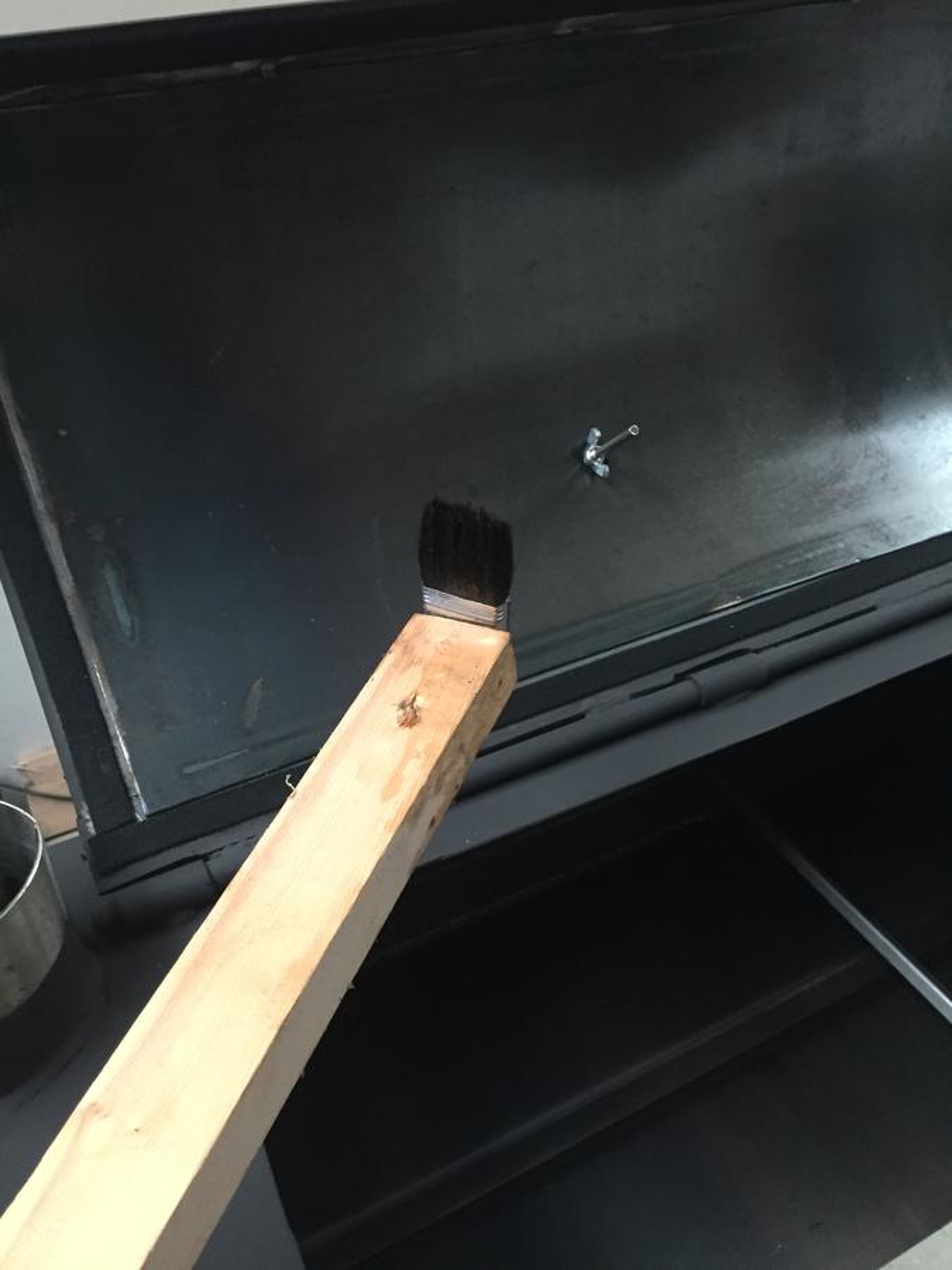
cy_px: 635
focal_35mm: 29
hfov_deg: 48.2
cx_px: 476
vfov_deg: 61.7
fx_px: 1063
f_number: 2.2
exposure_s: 1/20
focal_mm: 4.15
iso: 250
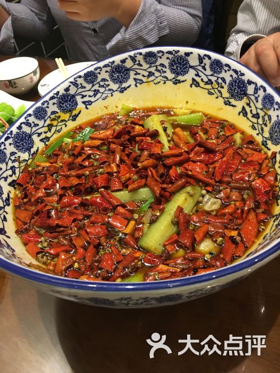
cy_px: 186
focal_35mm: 29
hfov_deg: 48.2
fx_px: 313
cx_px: 140
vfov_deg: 61.7
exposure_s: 1/33
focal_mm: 4.15
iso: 250
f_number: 2.2
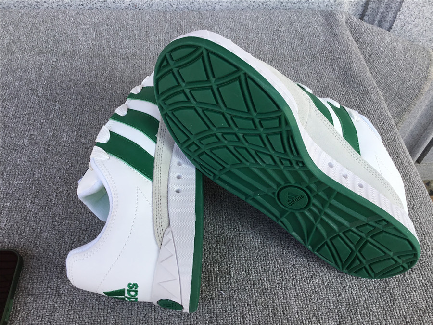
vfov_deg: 45.4
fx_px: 388
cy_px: 162
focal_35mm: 31
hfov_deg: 58.4
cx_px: 216
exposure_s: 1/215
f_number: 2.4
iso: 25
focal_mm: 3.3
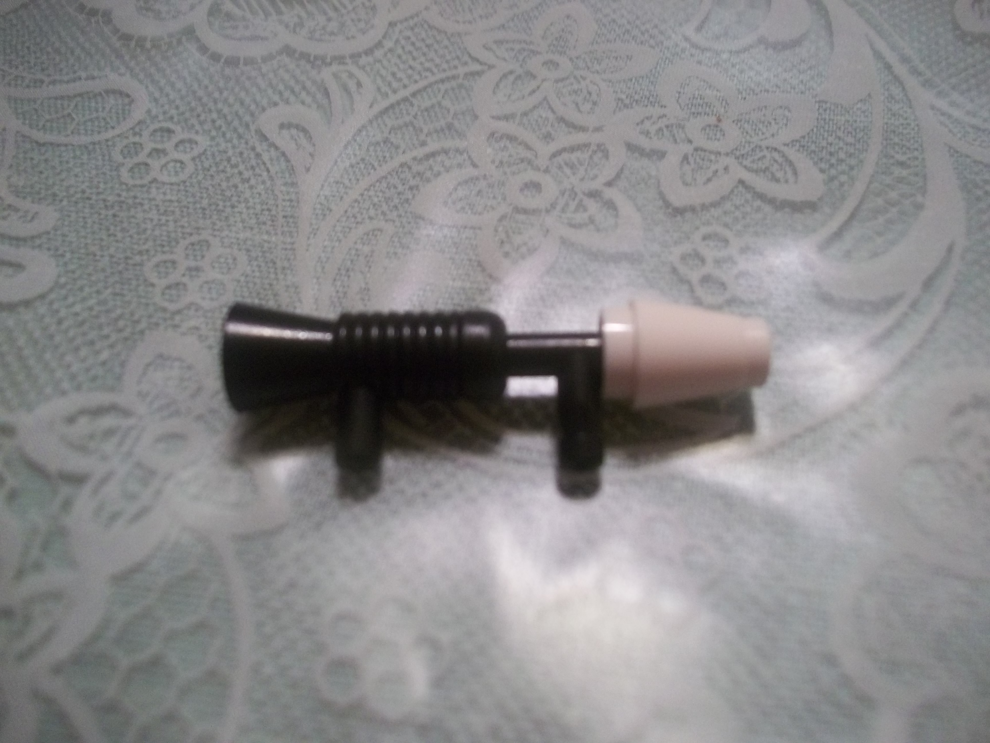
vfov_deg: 44.2
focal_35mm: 32
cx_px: 495
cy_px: 372
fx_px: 915
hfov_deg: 56.8
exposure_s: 1/15
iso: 160
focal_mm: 5.7
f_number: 2.9
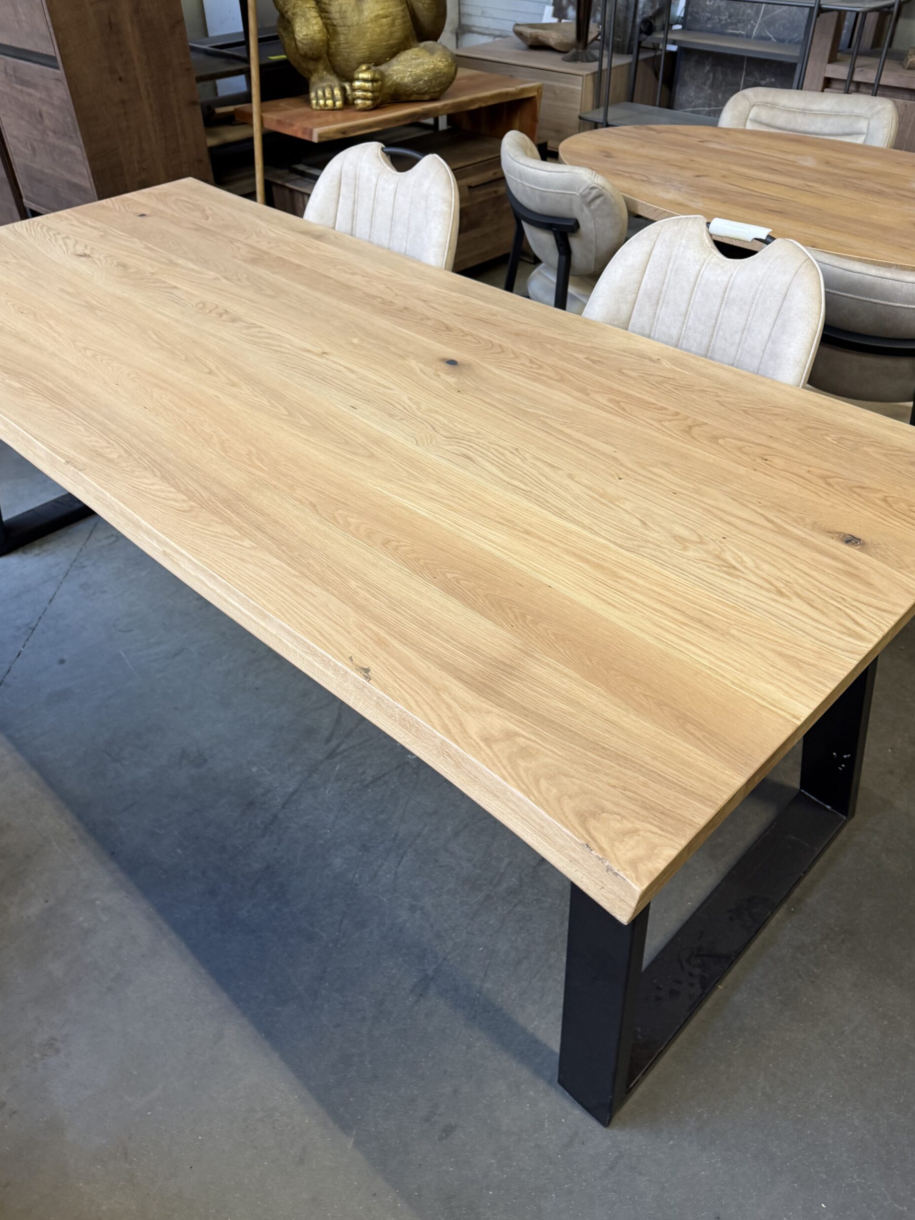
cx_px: 451
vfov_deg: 69.4
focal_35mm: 25
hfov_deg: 54.9
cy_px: 625
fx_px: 881
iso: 160
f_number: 1.78
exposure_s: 1/50
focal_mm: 6.76
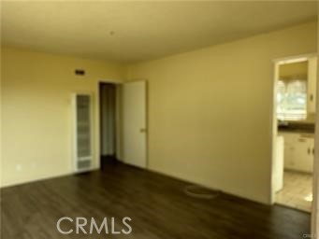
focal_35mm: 24
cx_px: 160
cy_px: 120
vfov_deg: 56.8
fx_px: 221
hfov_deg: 71.6
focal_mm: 2.22
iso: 64
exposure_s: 1/99
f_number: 2.2
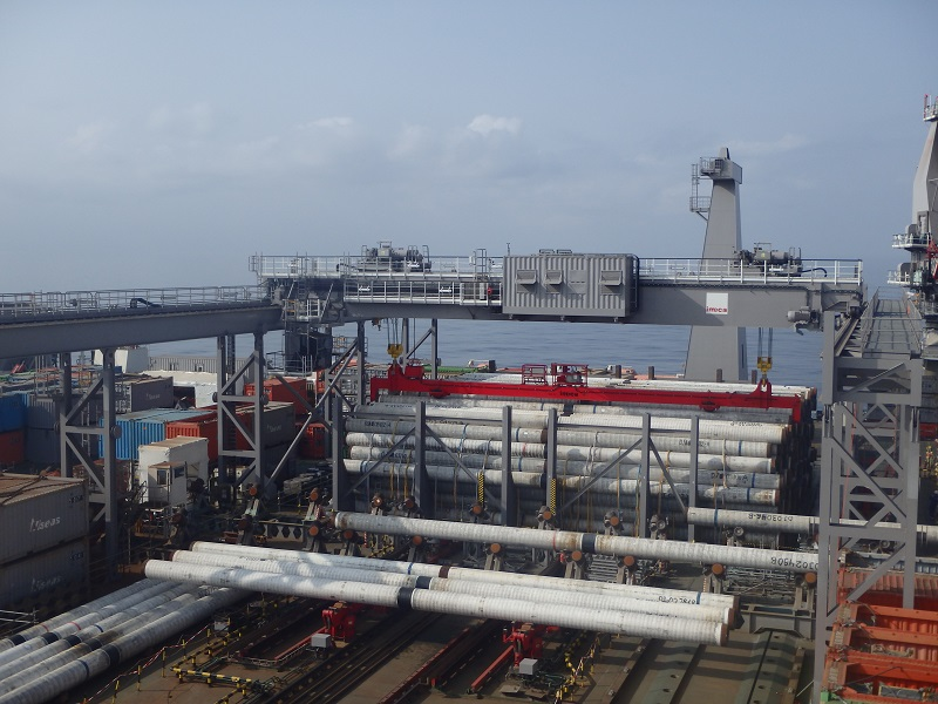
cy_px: 352
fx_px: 1165
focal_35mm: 43
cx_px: 469
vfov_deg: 33.6
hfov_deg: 43.9
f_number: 14
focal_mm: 7.7
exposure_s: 1/125
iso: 125
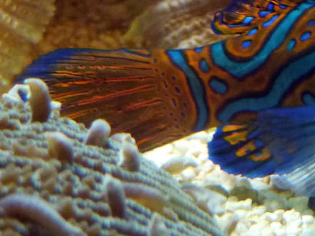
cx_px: 534
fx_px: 1665
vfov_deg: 8.1
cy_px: 100
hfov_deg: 10.3
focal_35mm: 183
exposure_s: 1/40
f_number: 3.8
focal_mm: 8.5
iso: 250
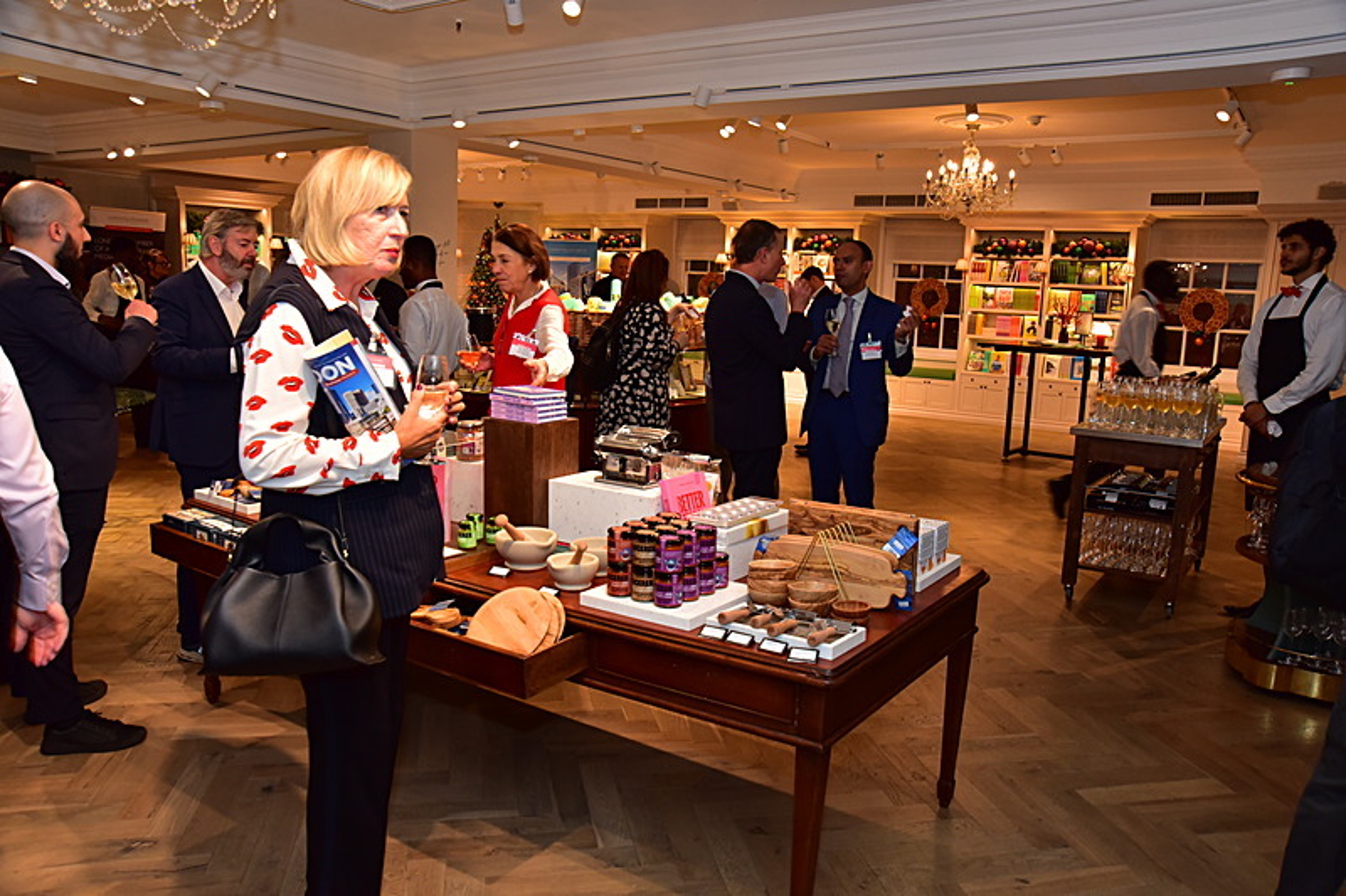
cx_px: 673
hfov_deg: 65.5
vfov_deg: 46.4
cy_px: 448
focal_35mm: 28
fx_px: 1047
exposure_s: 1/50
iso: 1600
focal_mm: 28
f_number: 7.1
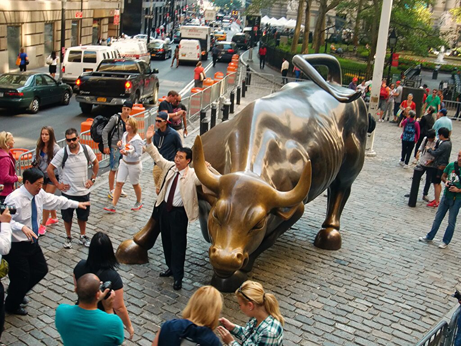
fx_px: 599
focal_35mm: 45
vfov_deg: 32.2
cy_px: 173
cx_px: 230
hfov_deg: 42.1
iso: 100
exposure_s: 1/60
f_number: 4.1
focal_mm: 7.95
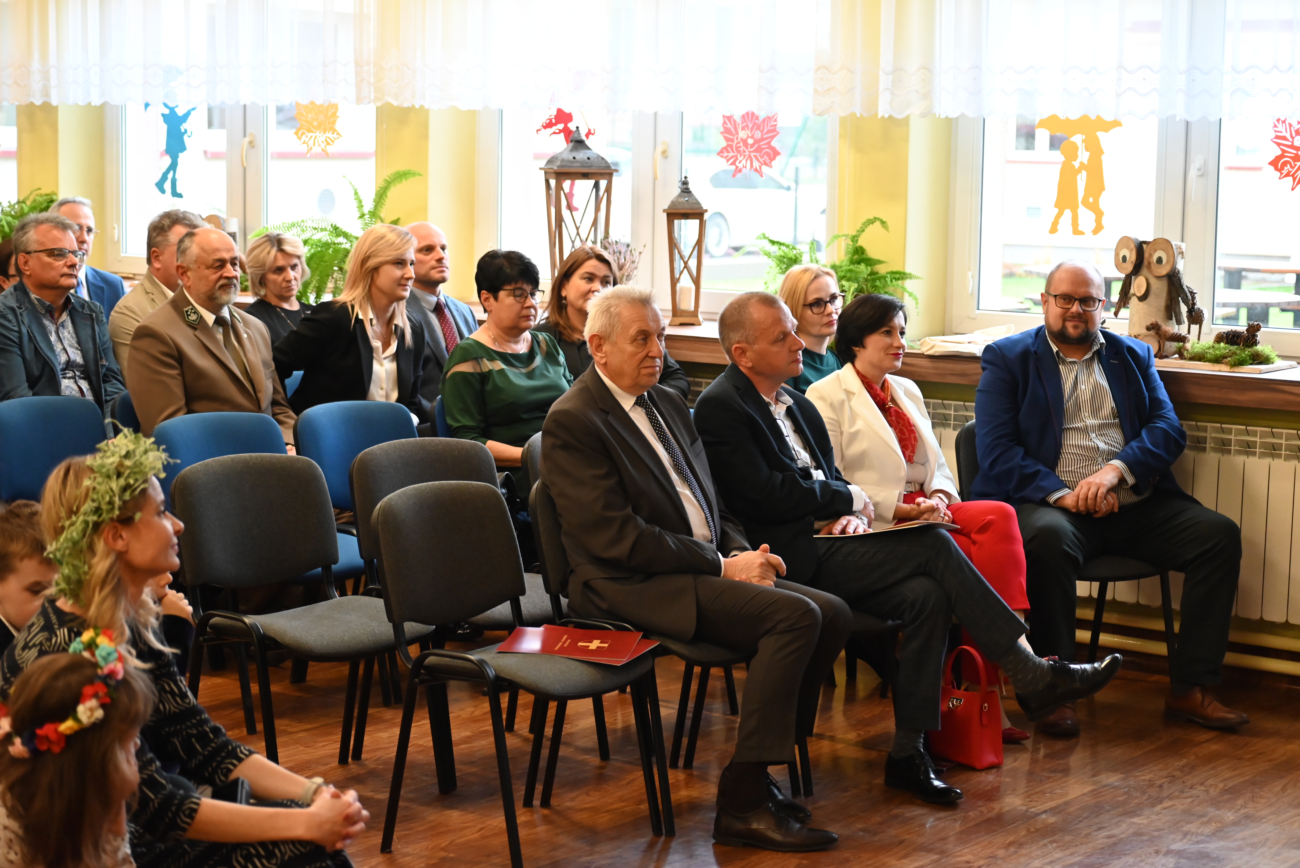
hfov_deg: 28.8
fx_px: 2529
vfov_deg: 19.5
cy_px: 434
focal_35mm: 70
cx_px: 650
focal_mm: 70
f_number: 4.5
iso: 3200
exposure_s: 1/80
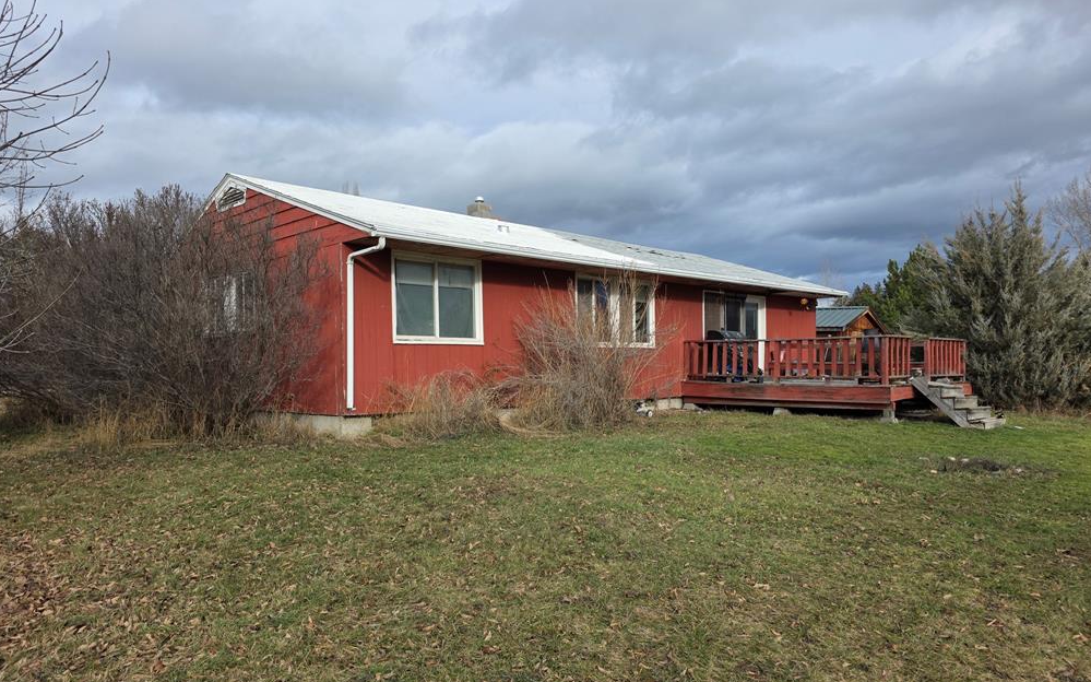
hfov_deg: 72.6
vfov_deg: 49.2
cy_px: 364
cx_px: 554
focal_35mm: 25
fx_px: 743
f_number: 1.7
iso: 80
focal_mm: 6.3
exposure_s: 1/4057
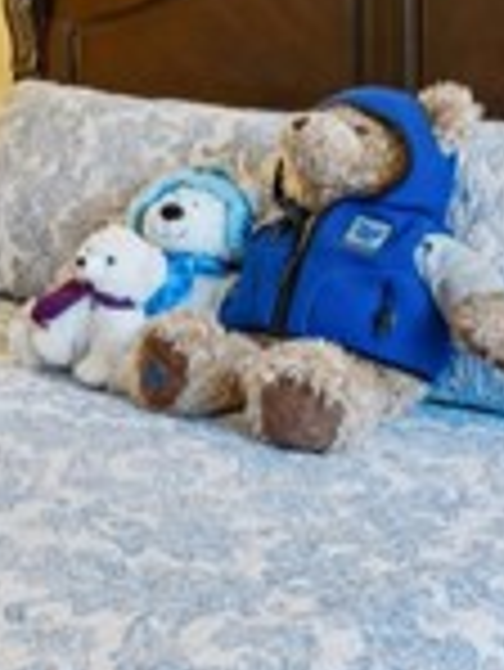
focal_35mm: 71
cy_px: -49
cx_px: -315
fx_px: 1381
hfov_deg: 17.8
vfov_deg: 25.5
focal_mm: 17.3
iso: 100
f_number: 13
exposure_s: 1/1.25
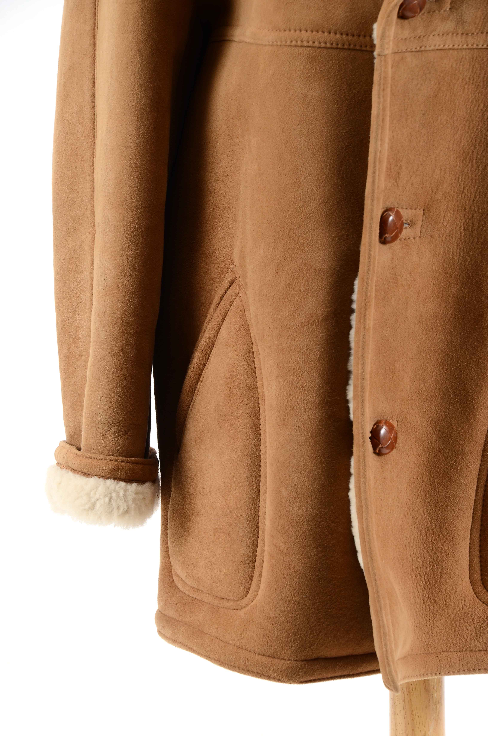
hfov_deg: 8.7
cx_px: 244
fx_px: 3217
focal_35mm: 158
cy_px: 368
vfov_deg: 13.1
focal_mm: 105
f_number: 8
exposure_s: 1/80
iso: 160
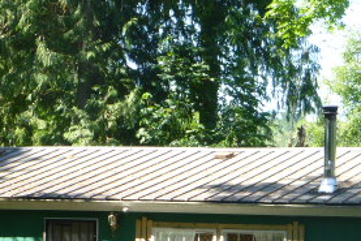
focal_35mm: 190
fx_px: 1906
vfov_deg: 7.2
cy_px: 232
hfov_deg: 10.8
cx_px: 301
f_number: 5.1
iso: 200
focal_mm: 14.2
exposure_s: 1/125
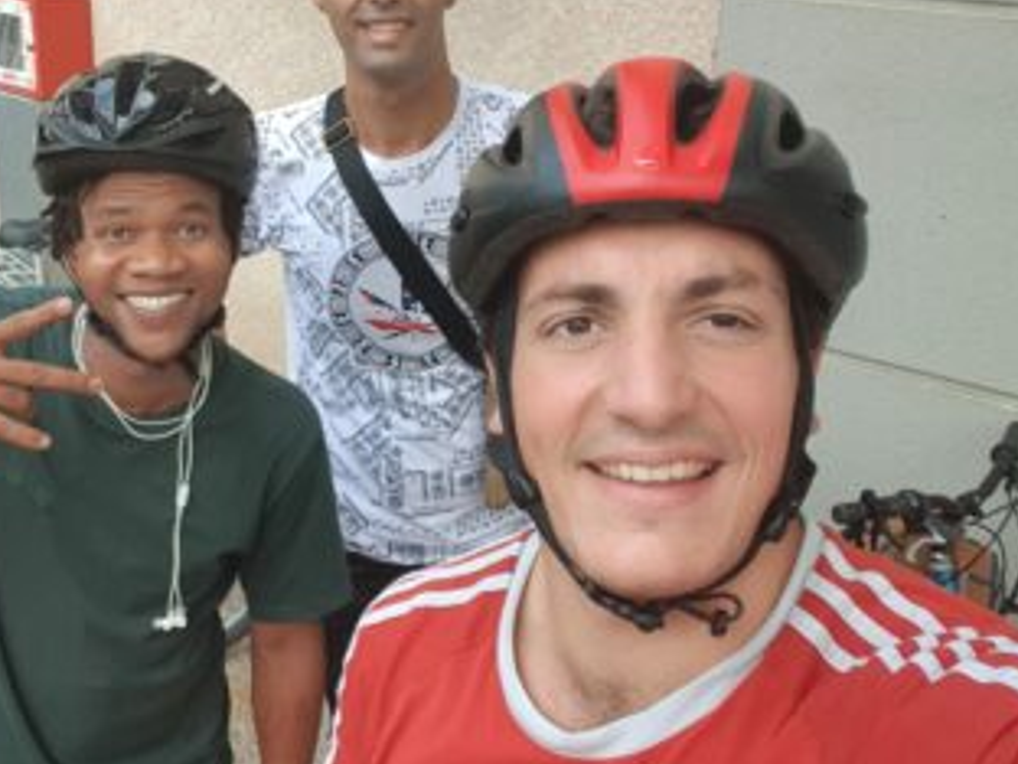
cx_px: 419
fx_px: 1206
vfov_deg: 35.0
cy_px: 307
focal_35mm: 41
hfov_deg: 45.6
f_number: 1.7
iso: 100
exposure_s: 1/412
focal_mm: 2.92
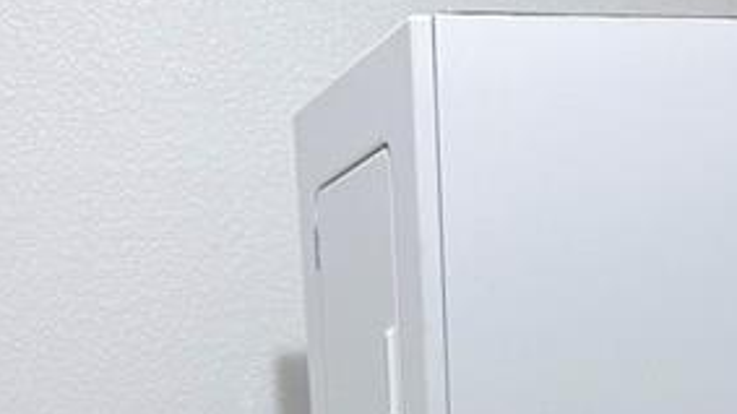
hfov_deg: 19.3
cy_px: 1338
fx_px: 2169
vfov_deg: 8.6
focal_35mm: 111
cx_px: 438
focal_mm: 6.76
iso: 50
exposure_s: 1/130
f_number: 1.78
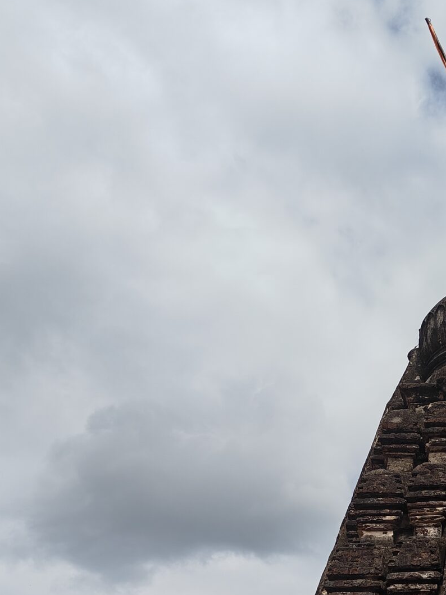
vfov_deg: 32.3
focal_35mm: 58
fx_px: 997
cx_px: 509
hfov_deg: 23.4
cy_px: 478
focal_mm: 5.59
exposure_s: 1/8372
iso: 64
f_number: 1.8
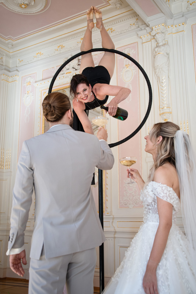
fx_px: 310
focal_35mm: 38
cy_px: 147
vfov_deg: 50.7
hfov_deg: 35.1
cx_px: 98
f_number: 4
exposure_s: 1/125
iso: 560
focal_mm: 38
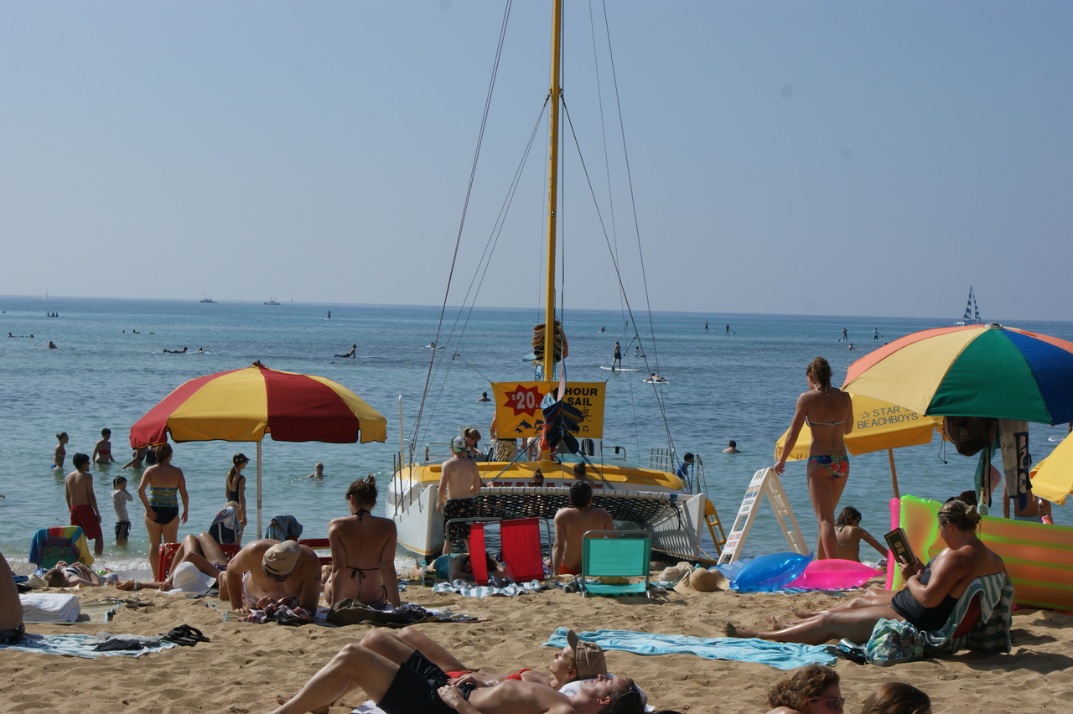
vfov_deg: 16.5
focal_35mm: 82
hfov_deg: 24.6
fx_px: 2458
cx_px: 536
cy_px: 357
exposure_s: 1/250
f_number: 13
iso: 100
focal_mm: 55
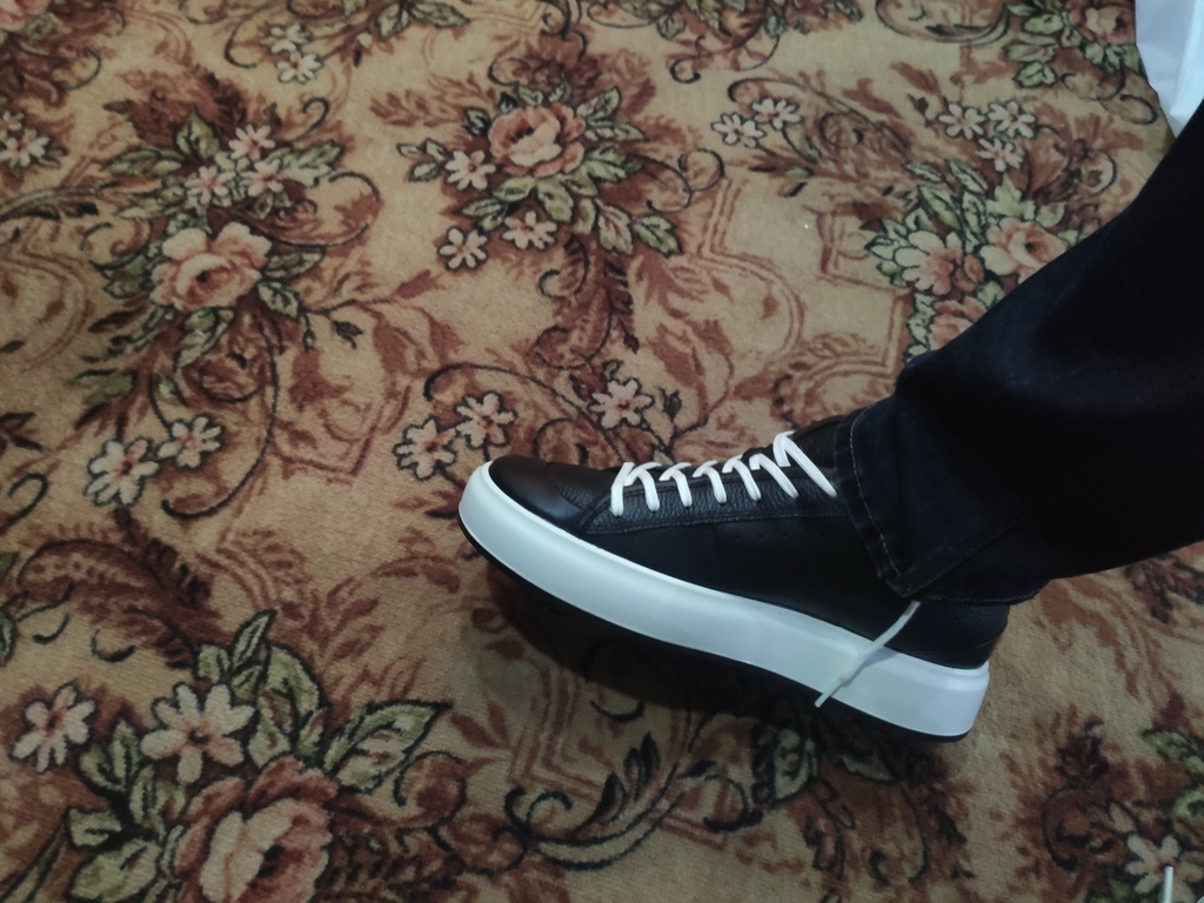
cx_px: 602
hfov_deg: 67.3
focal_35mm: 26
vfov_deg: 53.1
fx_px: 904
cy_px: 452
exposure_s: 1/17
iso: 3756
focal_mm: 4.77
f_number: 1.75
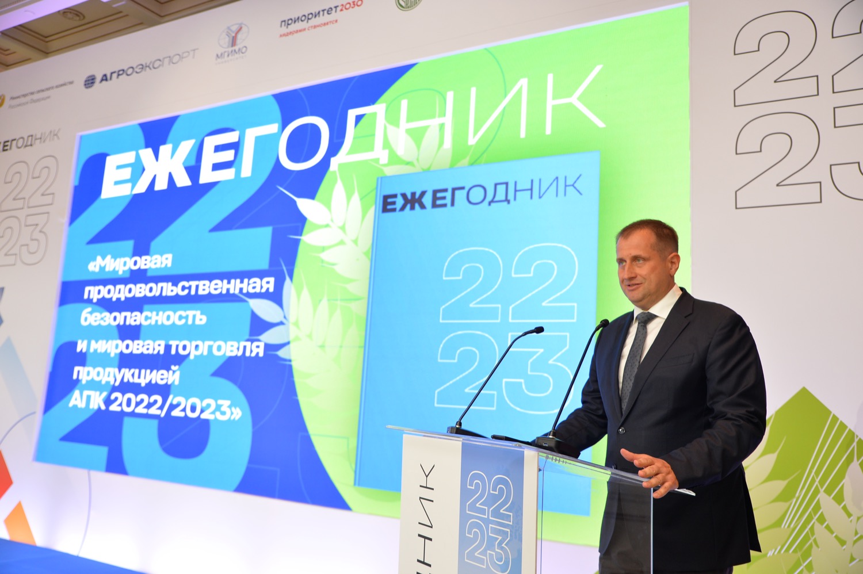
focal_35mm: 32
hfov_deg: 58.7
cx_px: 432
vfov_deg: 41.1
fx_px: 767
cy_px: 287
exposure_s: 1/250
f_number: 3.2
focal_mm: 32
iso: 900
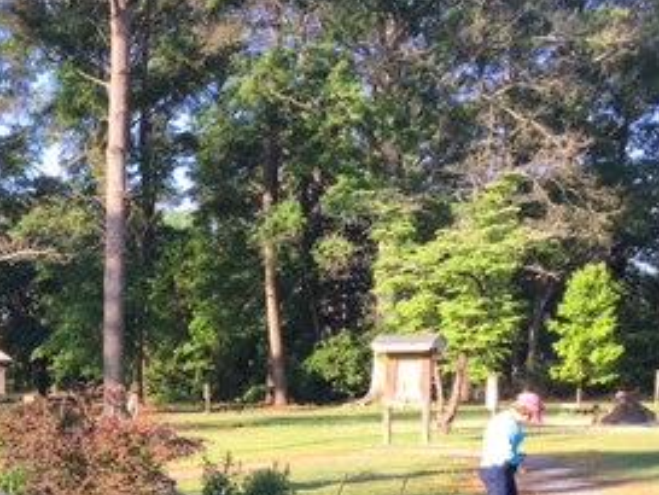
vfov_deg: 20.6
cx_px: 24
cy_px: 551
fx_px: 1295
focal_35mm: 68
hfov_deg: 27.2
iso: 25
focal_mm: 4.15
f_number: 2.2
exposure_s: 1/283
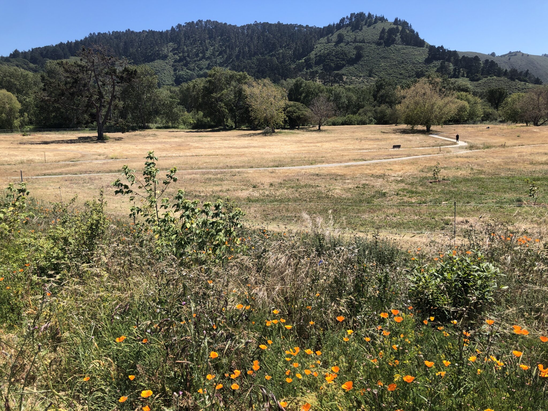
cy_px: 206
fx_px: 443
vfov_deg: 49.7
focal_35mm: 28
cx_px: 274
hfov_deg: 63.4
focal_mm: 3.99
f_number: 1.8
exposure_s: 1/1389
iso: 20
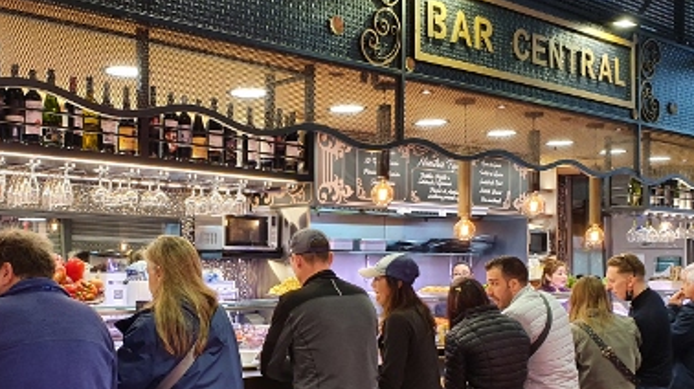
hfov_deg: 45.0
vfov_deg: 26.3
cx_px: 248
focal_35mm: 45
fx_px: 828
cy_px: 264
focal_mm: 4.32
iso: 250
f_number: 2.4
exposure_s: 1/50
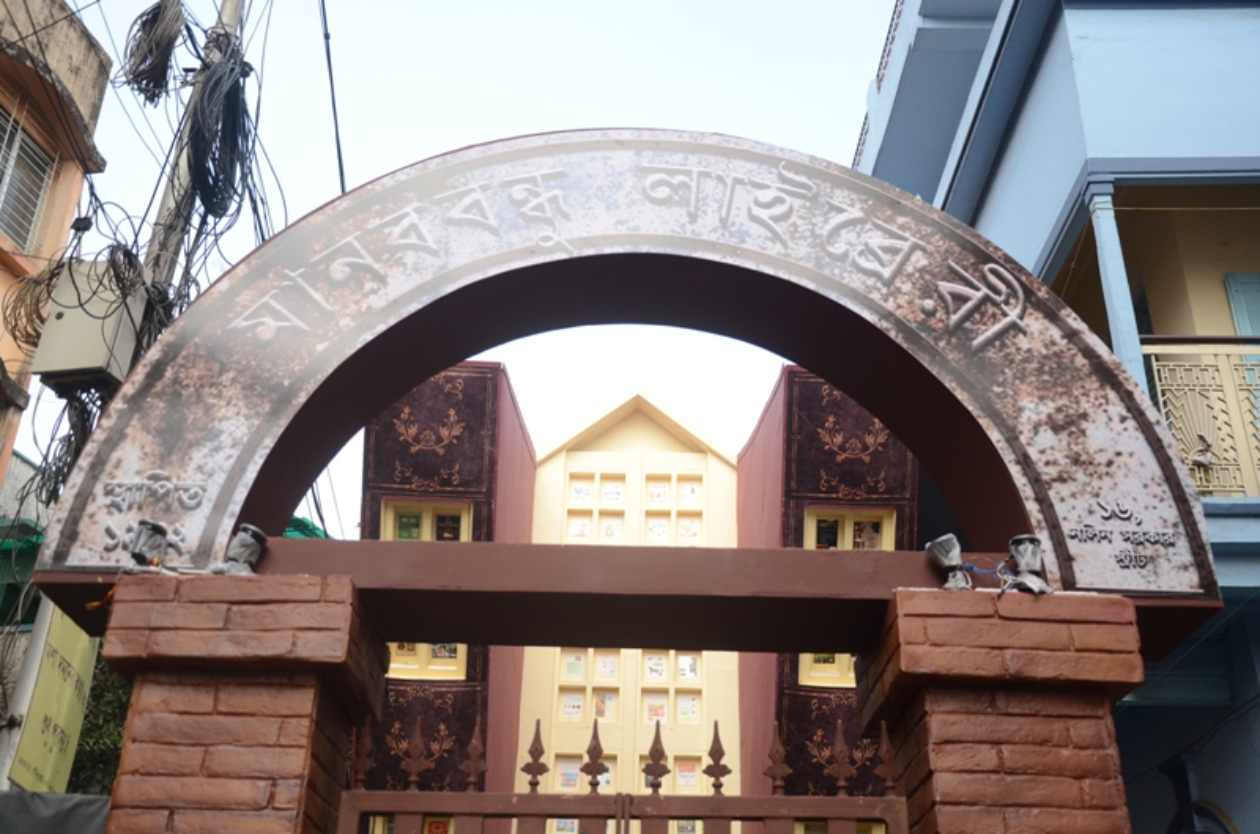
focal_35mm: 38
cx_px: 630
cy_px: 417
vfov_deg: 35.3
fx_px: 1310
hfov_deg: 51.4
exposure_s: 1/800
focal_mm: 25
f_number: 4
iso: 500
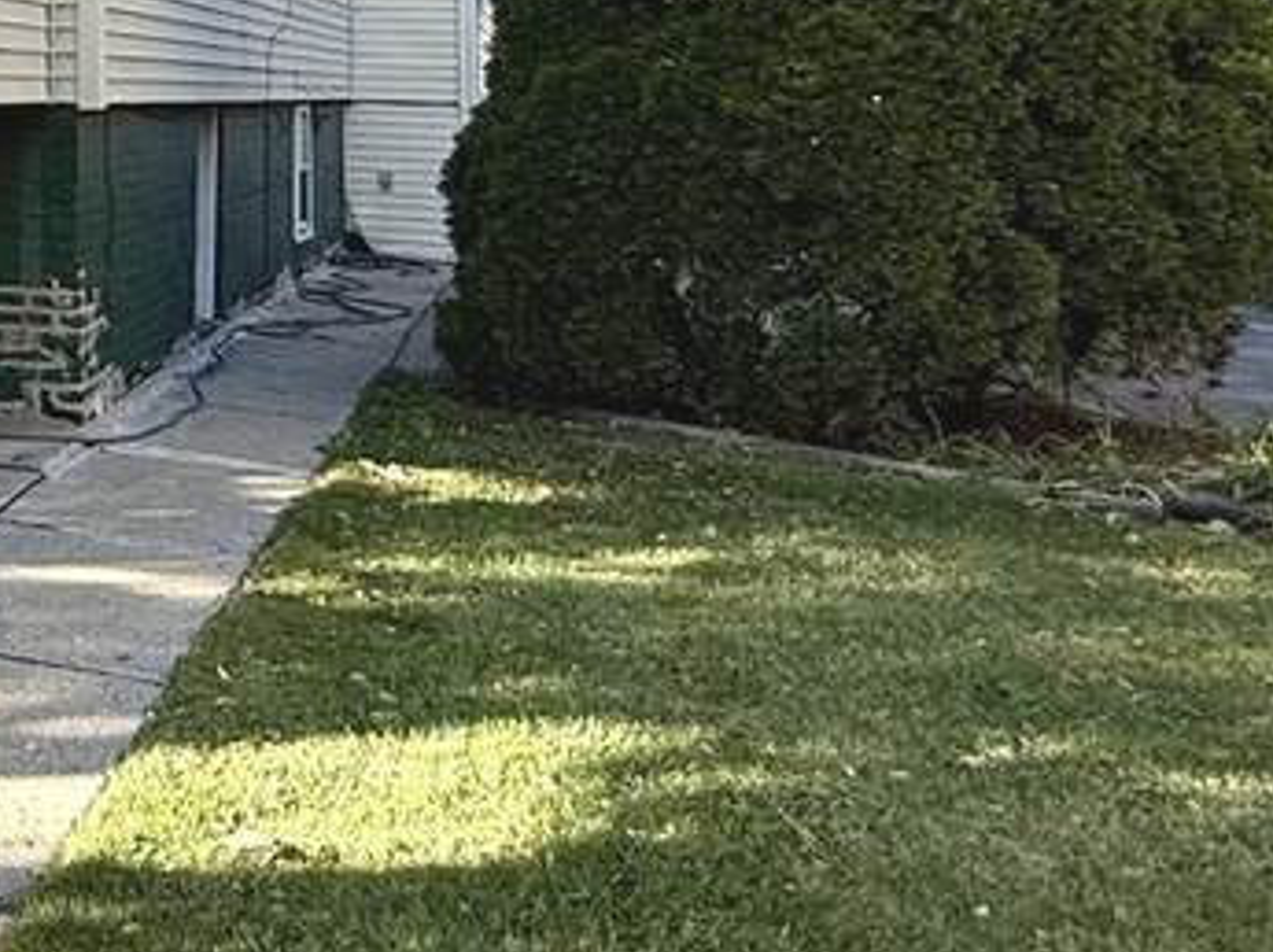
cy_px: -111
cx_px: -284
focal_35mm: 52
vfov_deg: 25.8
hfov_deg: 30.7
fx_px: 1910
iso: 50
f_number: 2.2
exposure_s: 1/458
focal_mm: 2.22
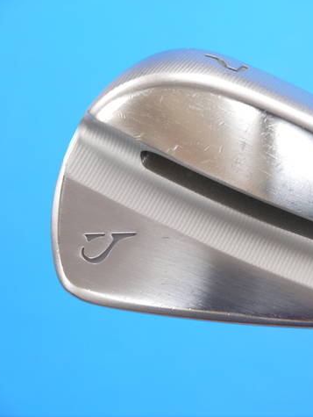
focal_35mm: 105
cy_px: 208
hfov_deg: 14.0
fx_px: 1264
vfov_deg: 18.7
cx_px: 267
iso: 640
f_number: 5.5
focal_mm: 39
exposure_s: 1/80
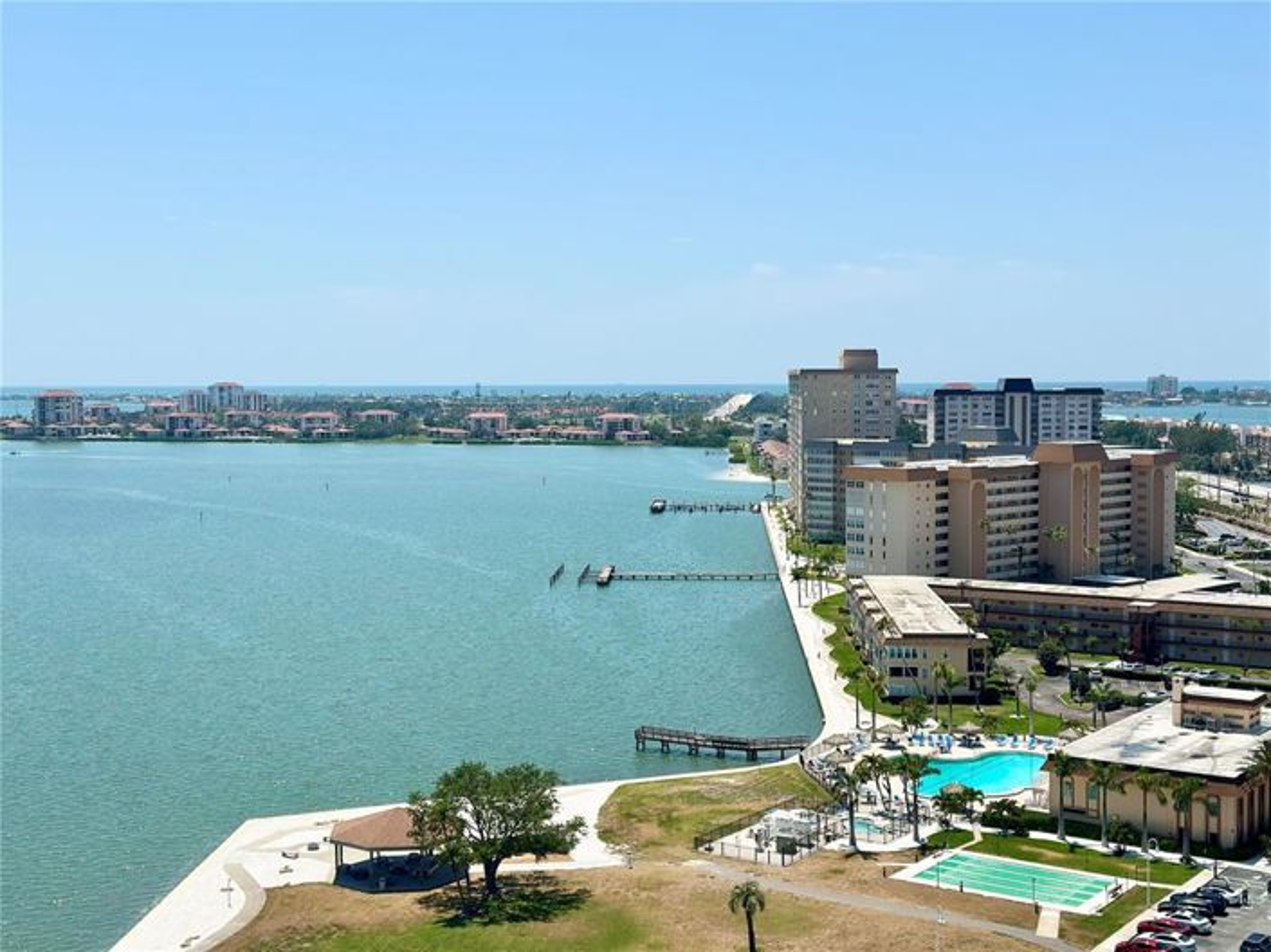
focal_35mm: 48
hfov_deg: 39.7
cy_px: 476
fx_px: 1762
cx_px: 636
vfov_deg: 30.2
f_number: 1.78
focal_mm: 6.86
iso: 100
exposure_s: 1/10870
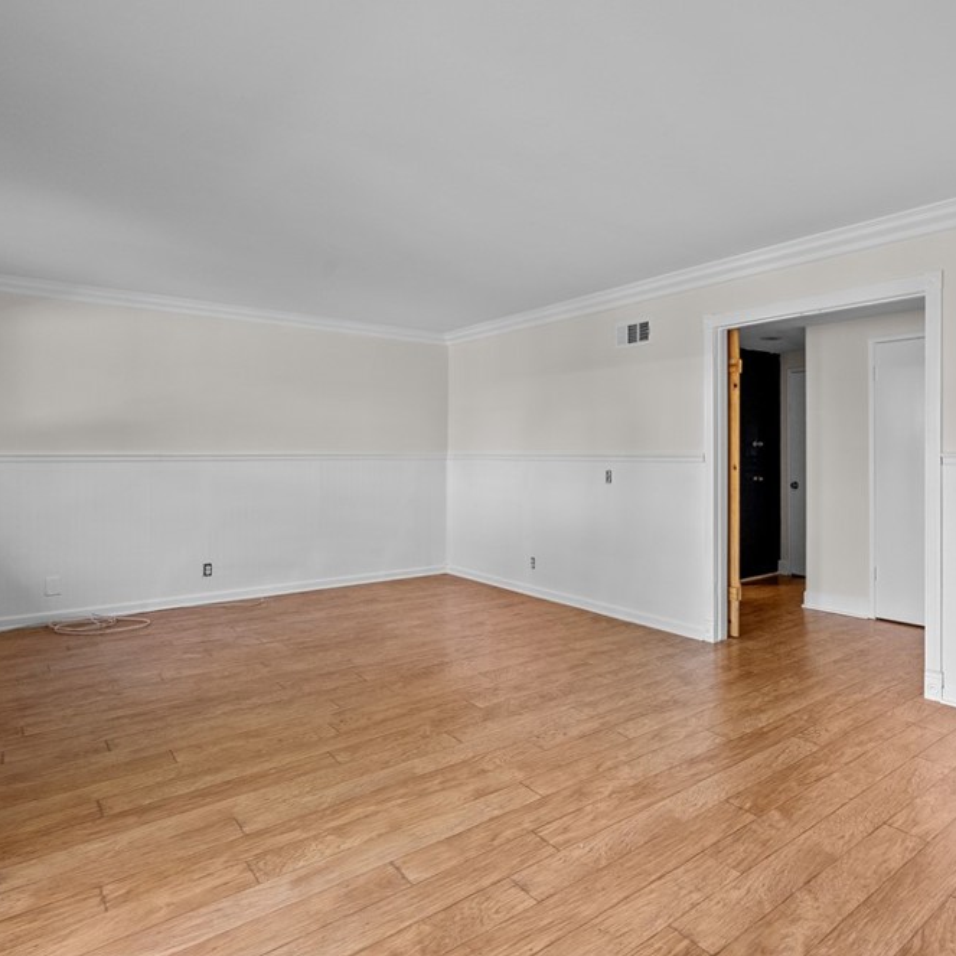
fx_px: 656
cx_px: 685
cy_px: 481
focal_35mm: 21
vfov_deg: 72.1
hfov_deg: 68.7
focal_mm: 16
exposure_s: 1/20
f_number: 9
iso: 2000
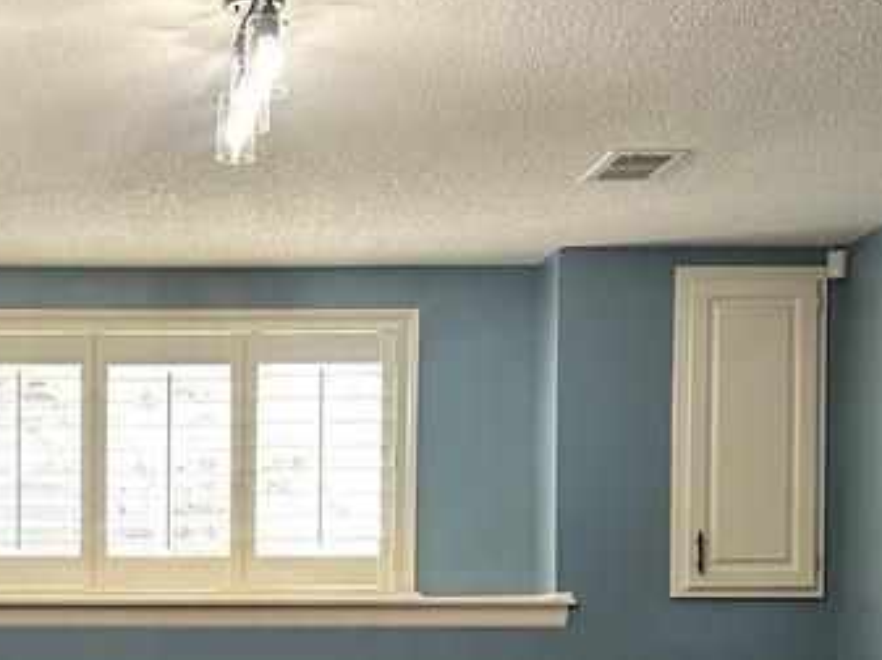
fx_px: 1858
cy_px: 655
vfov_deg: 19.6
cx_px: 42
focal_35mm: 73
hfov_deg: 25.6
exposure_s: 1/120
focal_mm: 6.86
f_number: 1.78
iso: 200
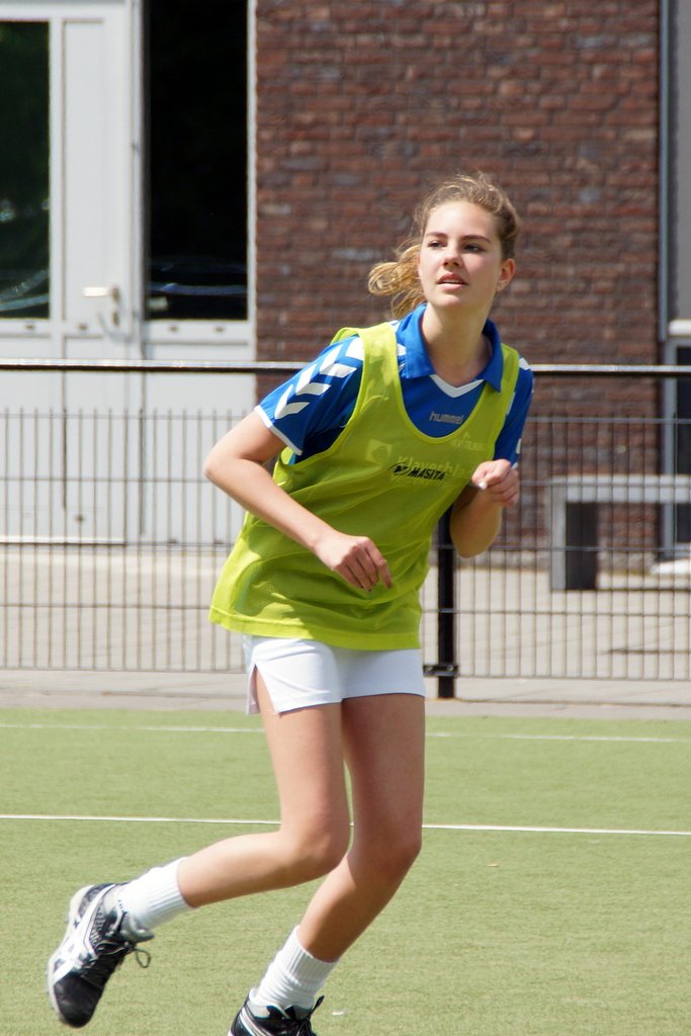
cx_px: 346
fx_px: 6907
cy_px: 518
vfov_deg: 8.6
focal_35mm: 240
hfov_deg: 5.7
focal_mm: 160
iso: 200
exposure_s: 1/800
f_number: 6.3
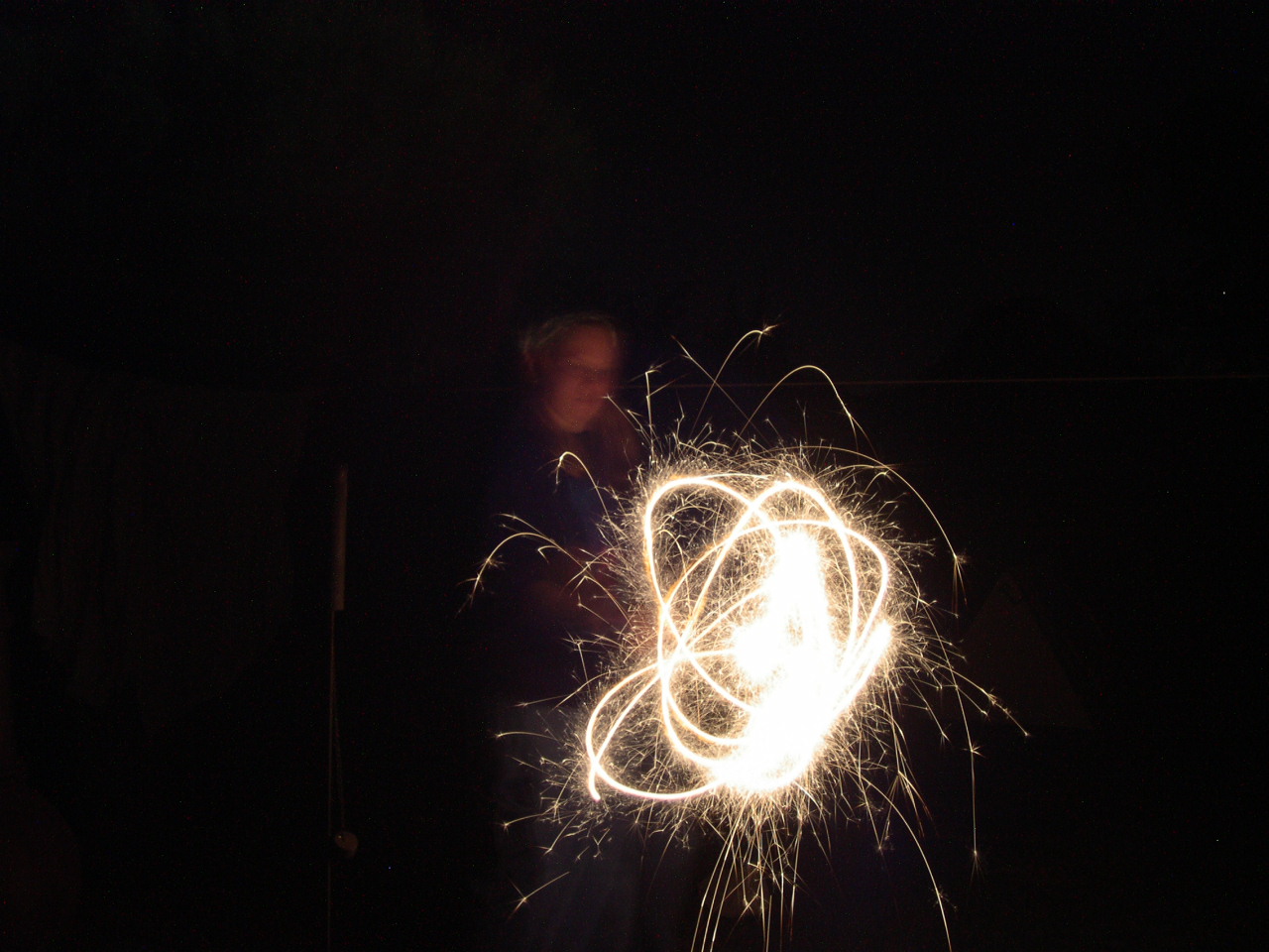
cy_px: 476
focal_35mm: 38
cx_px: 634
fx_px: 1393
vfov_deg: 37.7
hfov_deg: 49.0
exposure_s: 8
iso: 100
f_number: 7.6
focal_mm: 8
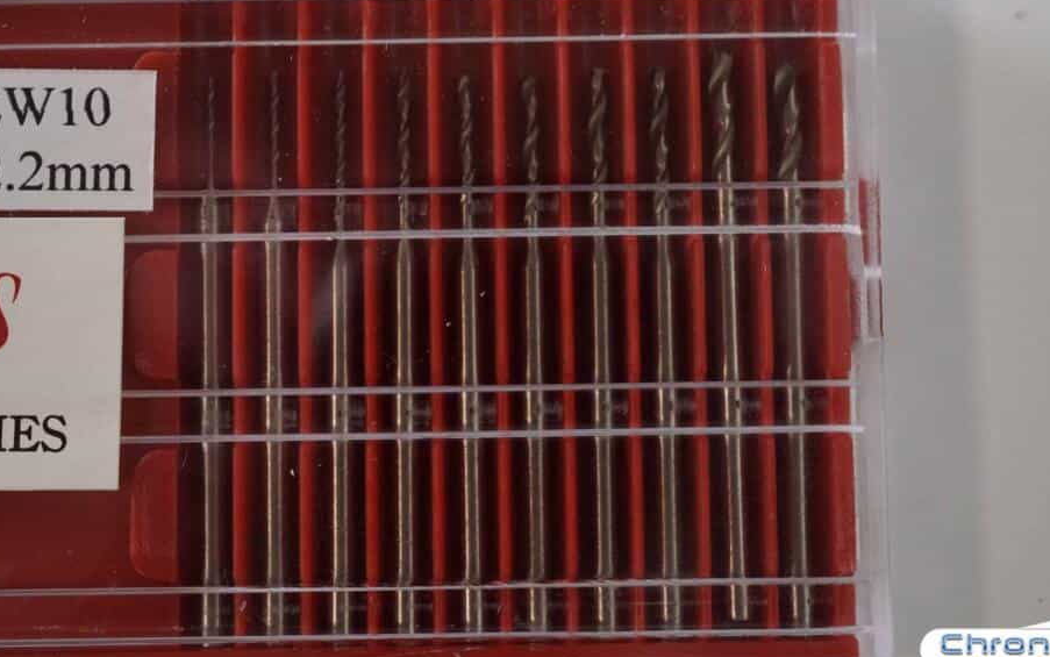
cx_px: 526
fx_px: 1488
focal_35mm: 52
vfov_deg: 24.9
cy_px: 296
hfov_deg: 38.9
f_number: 8
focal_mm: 30
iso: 1600
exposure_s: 1/640
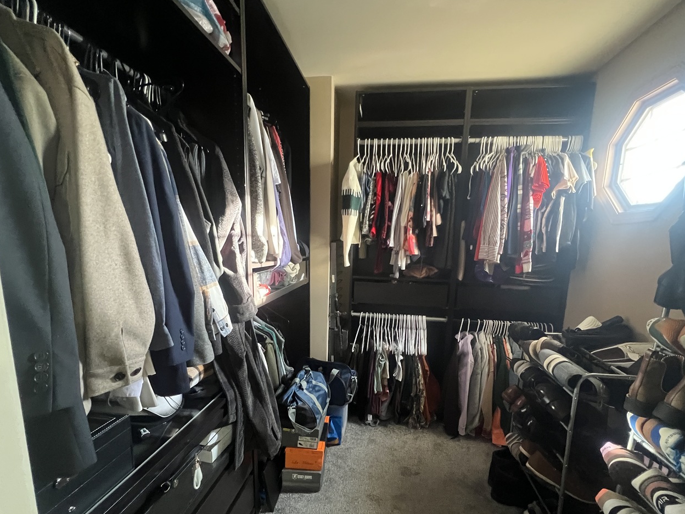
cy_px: 294
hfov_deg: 98.2
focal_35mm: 15
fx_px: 297
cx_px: 347
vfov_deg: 81.2
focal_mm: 1.57
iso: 800
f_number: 1.8
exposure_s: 1/60
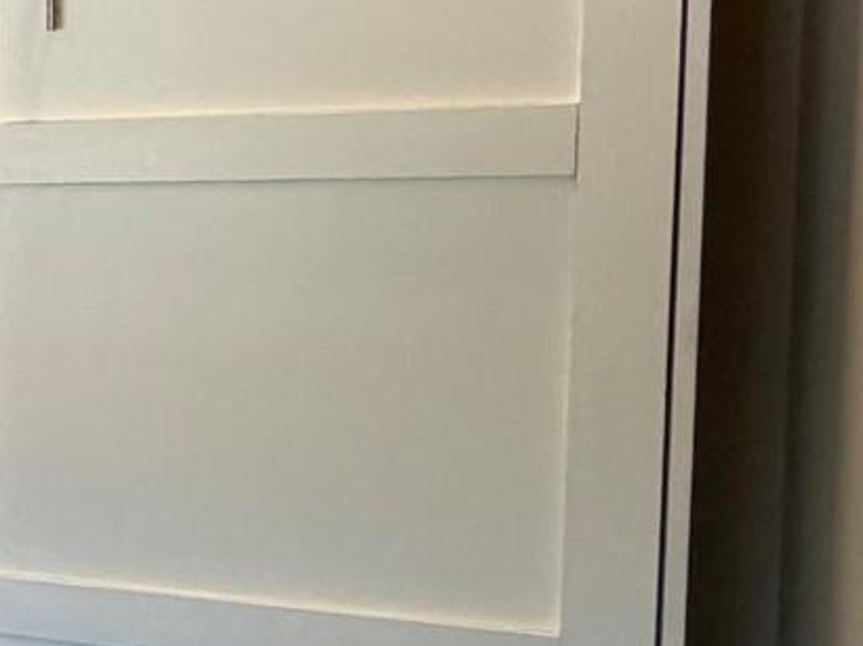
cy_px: 301
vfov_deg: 21.0
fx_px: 1744
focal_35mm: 70
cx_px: -947
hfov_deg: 17.6
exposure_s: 1/120
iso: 320
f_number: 2.2
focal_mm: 2.22
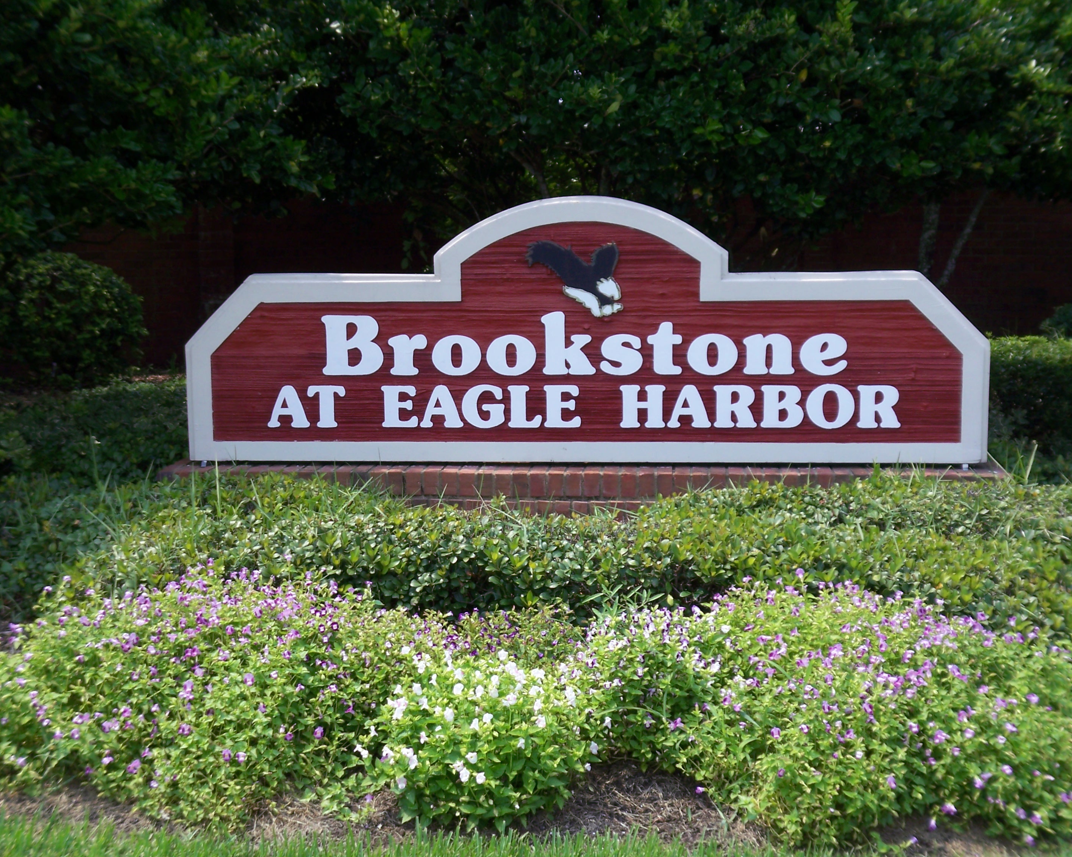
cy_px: 435
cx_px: 579
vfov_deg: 29.1
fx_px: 1650
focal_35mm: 52
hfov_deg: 36.0
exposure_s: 1/250
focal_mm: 8
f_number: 4
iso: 50
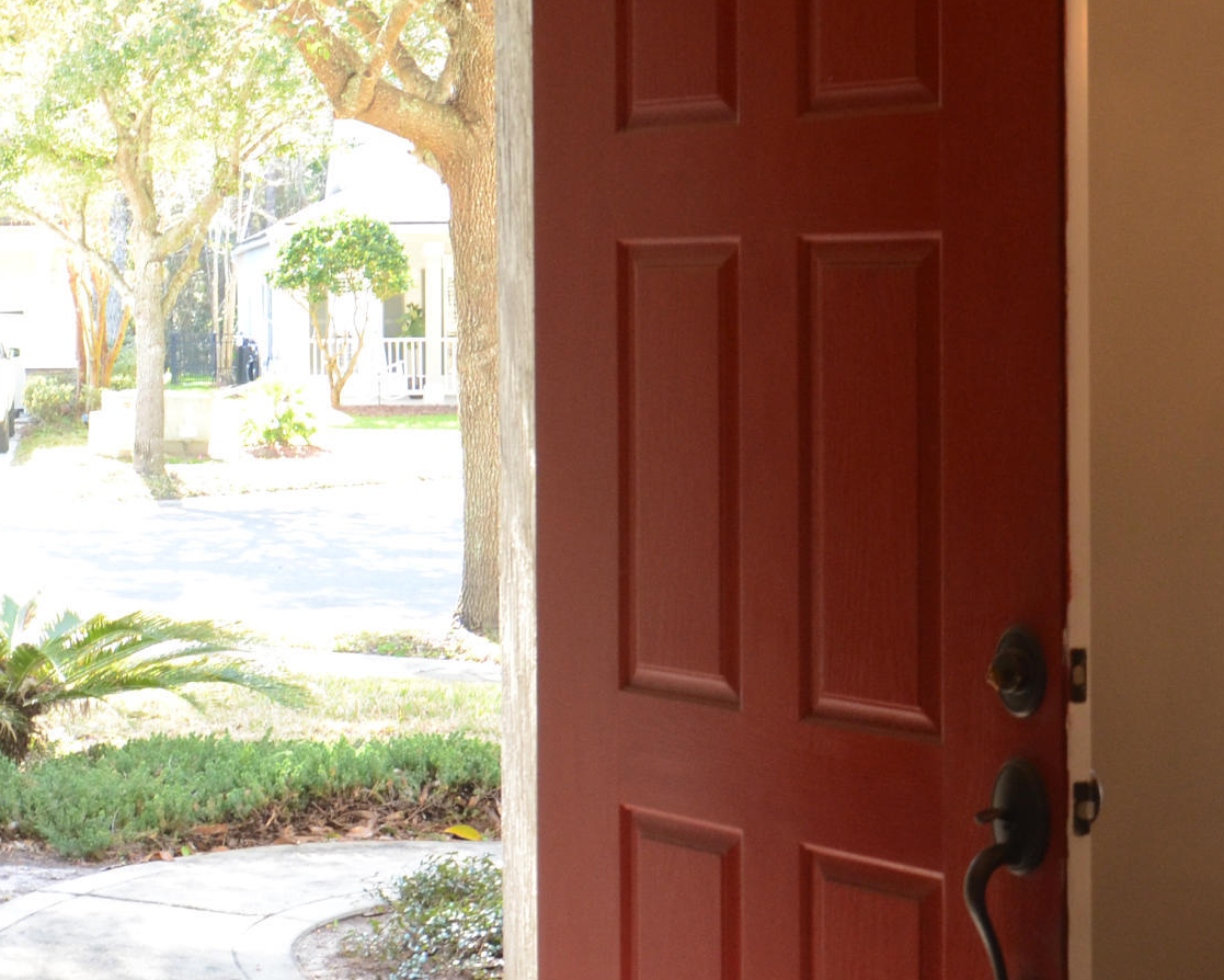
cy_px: 332
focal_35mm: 83
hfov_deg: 22.0
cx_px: -37
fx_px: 3007
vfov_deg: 18.5
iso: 640
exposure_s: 1/100
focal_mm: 22
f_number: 4.5
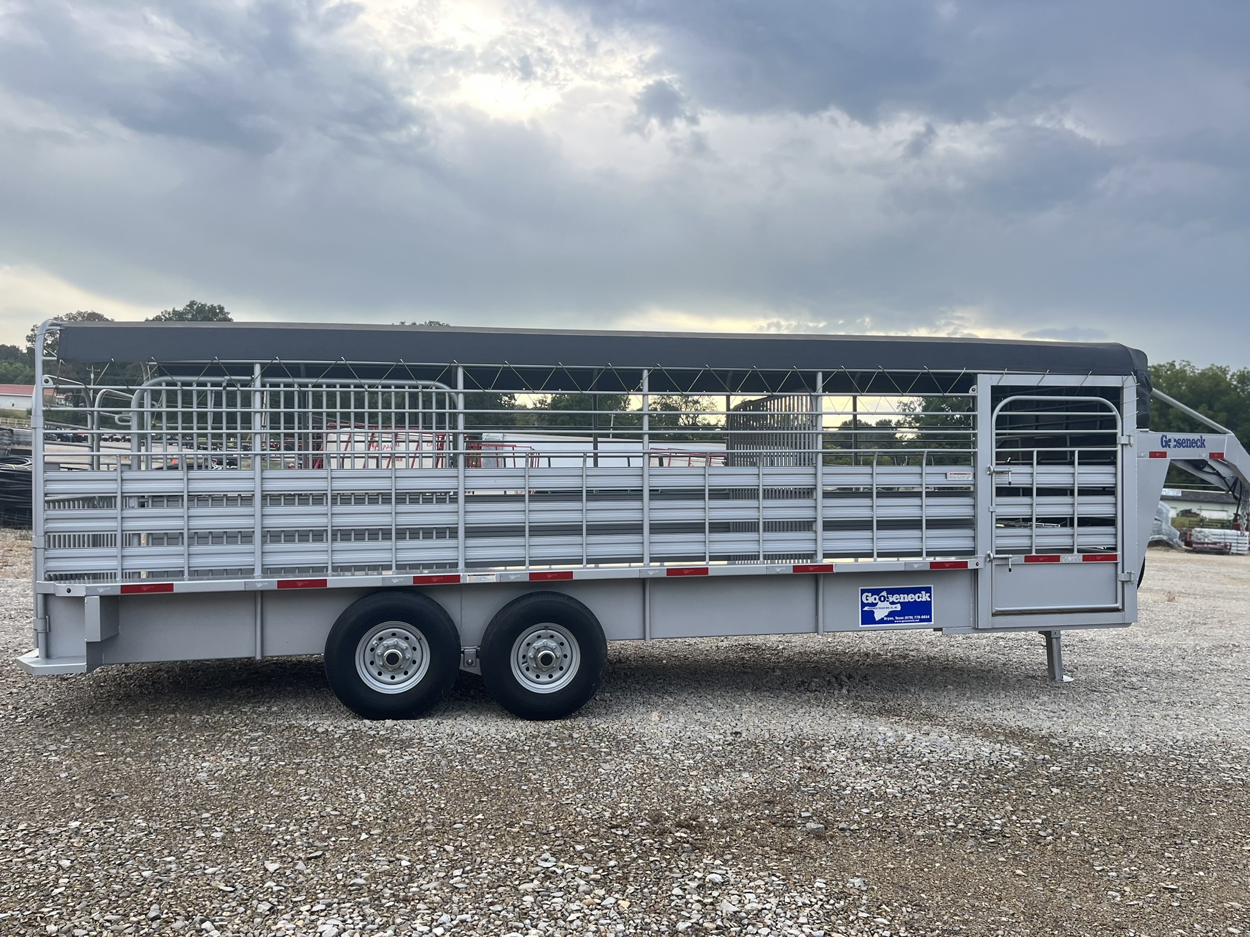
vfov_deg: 53.1
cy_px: 468
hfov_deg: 67.3
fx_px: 939
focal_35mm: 26
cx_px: 625
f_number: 1.6
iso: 50
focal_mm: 5.1
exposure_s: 1/515
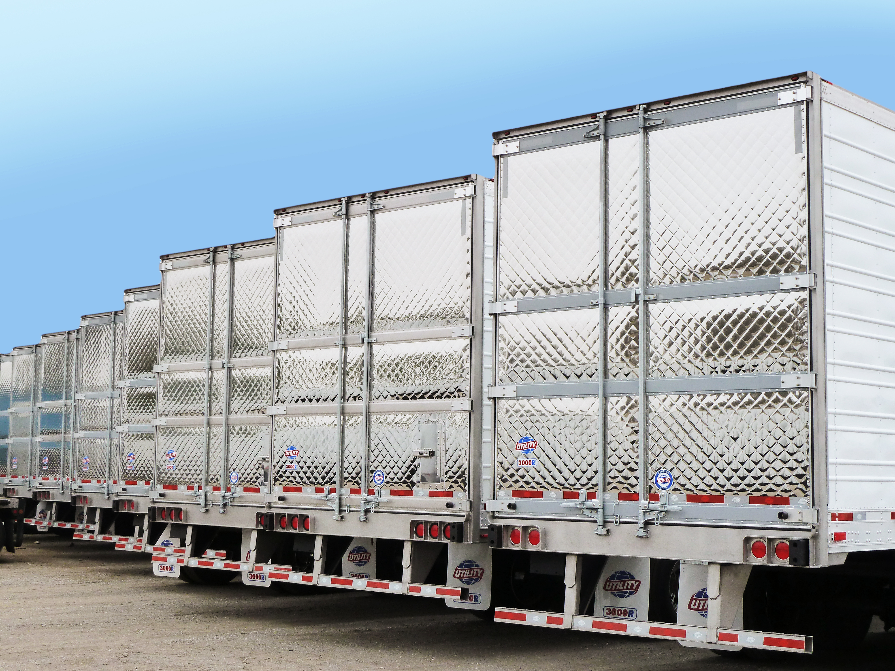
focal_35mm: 55
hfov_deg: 34.9
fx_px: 1422
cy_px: 336
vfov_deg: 26.6
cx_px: 448
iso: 125
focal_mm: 9.1
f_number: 5.6
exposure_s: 1/400
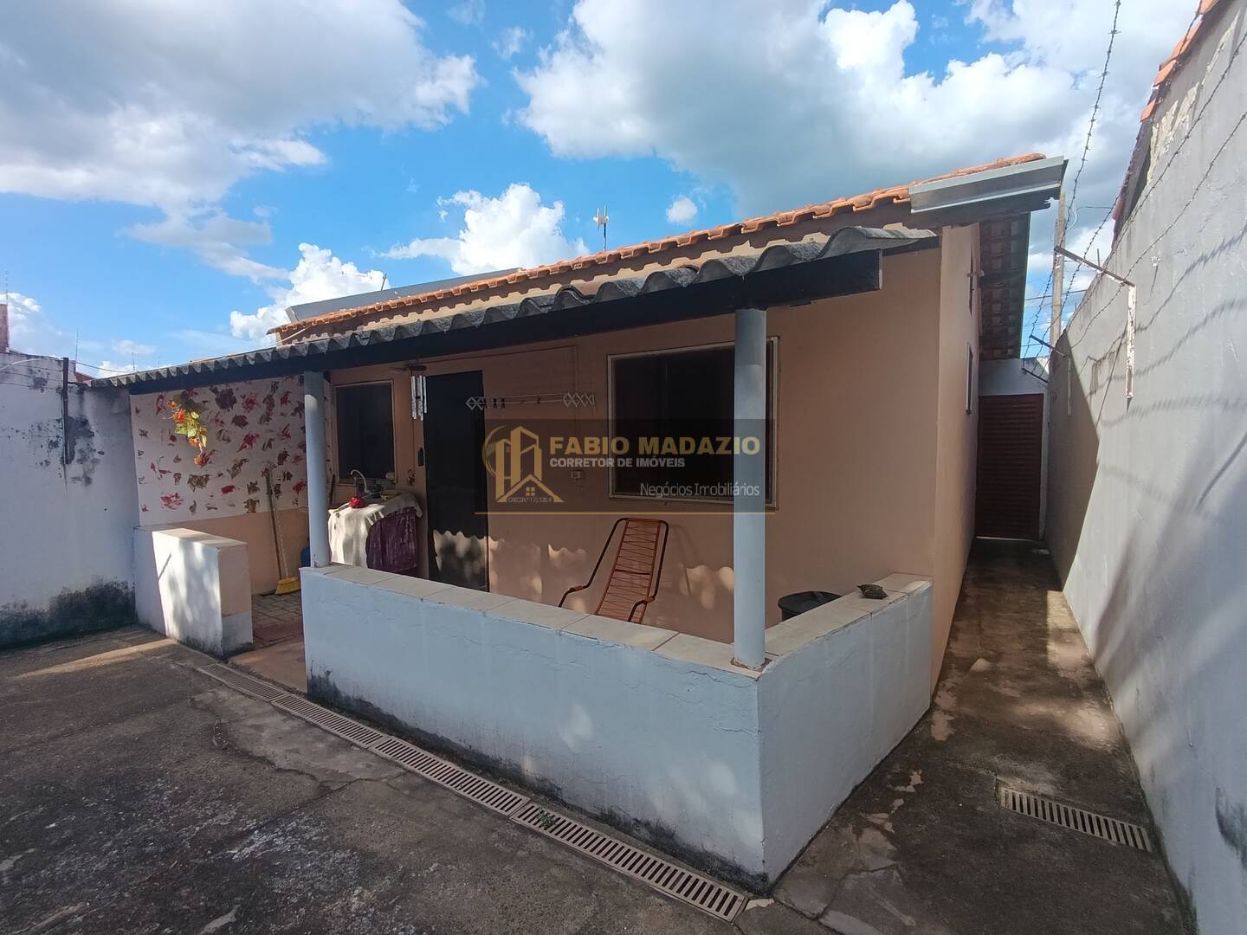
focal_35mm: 16
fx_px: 576
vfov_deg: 78.1
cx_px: 624
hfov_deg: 94.5
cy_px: 468
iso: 50
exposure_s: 1/527
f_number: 2.2
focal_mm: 1.65
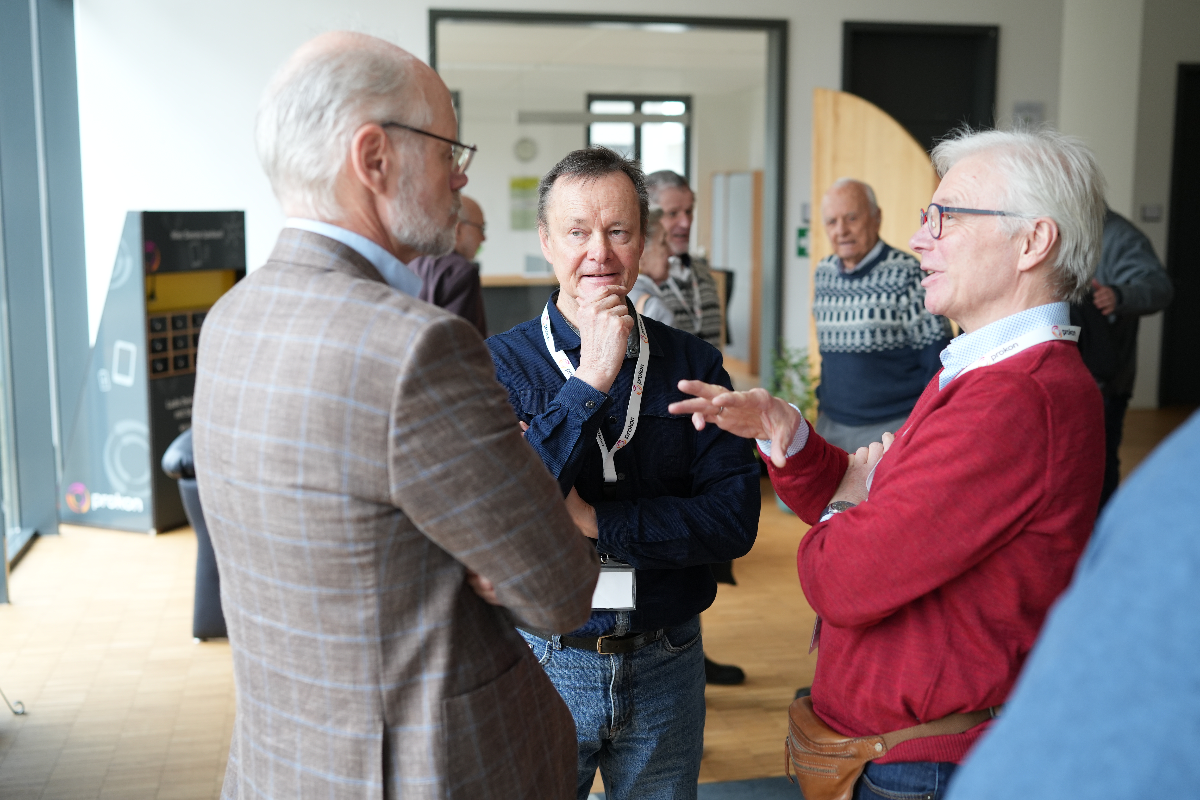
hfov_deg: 48.5
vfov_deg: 33.4
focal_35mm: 40
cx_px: 600
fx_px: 1333
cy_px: 400
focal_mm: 40
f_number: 2.8
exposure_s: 1/100
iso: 800
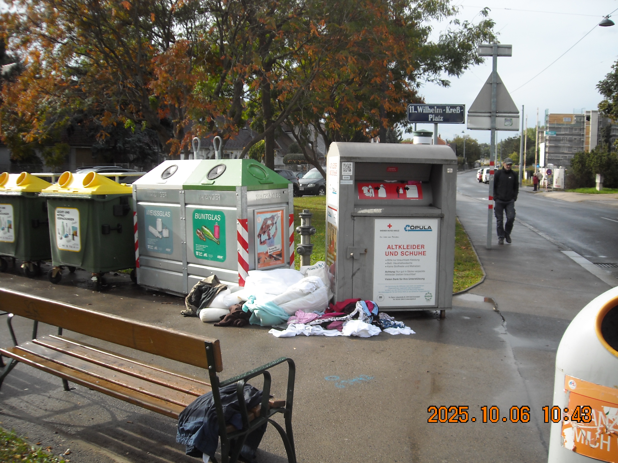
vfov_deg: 40.7
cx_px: 309
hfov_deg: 52.6
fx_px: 625
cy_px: 232
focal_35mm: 35
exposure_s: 1/135
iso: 64
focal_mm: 5.7
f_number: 5.6
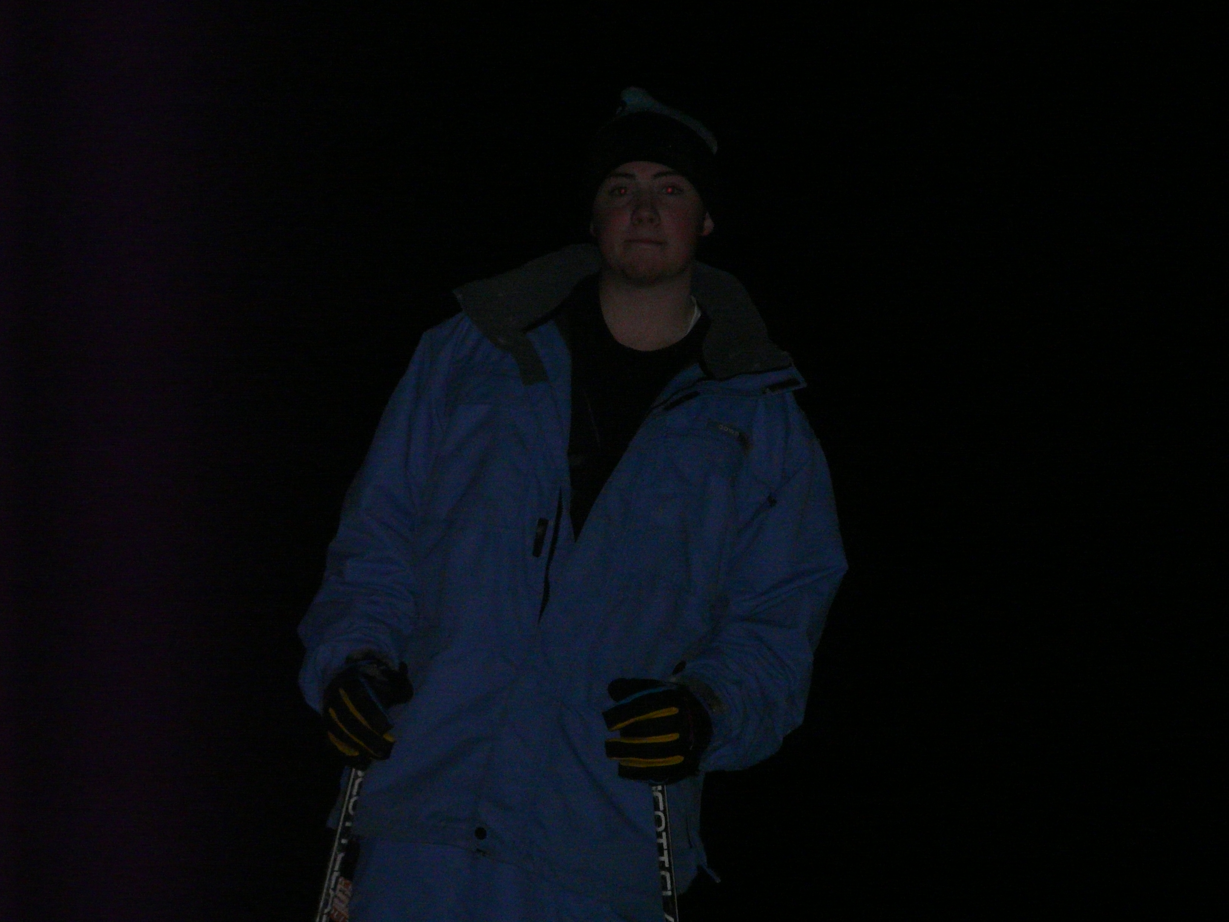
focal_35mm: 252
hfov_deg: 7.9
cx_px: 614
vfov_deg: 5.9
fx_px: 8947
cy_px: 461
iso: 400
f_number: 3.6
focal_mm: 41.5
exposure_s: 1/80
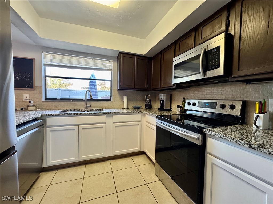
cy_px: 102
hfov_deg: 102.1
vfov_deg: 85.7
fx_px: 110
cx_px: 136
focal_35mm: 14
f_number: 2.2
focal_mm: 2.22
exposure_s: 1/60
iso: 320
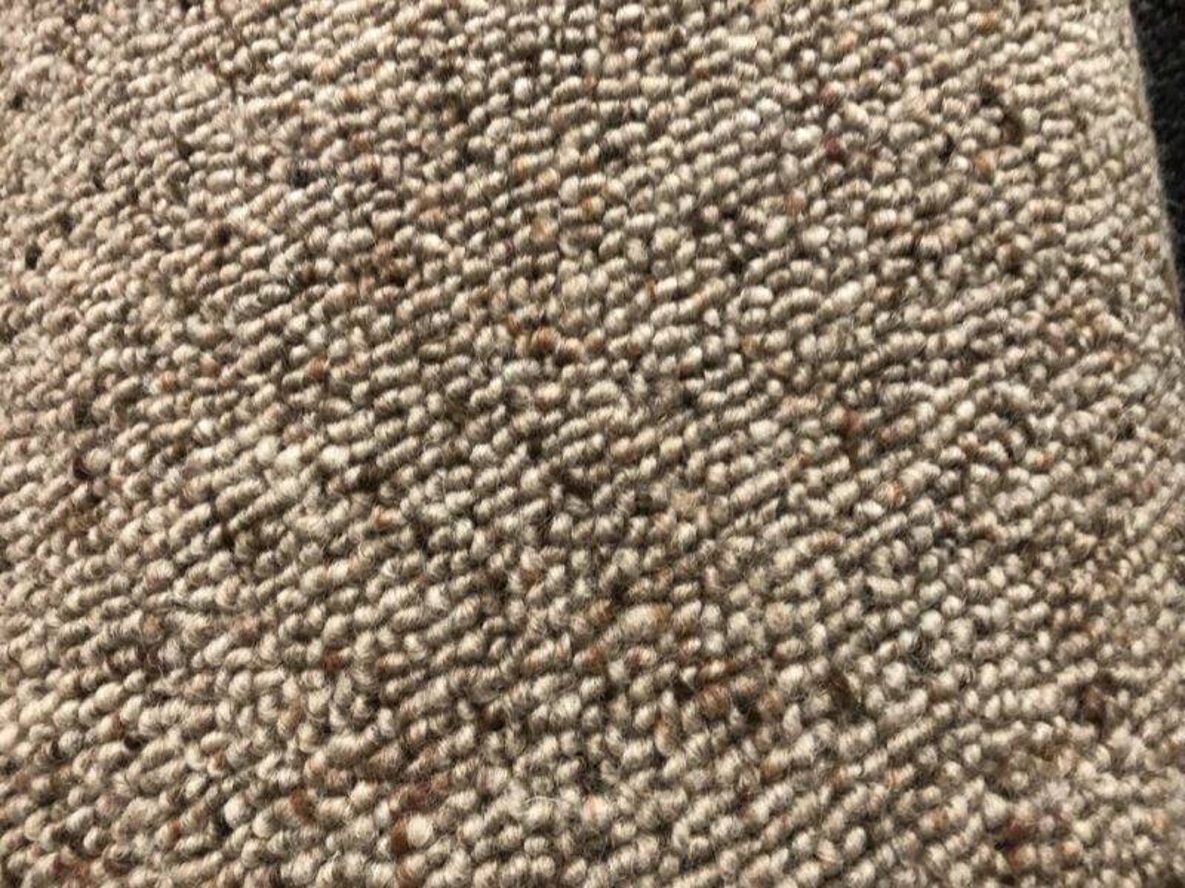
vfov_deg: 49.7
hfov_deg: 63.4
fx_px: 959
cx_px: 592
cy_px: 444
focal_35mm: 28
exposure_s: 1/17
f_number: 1.8
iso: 80
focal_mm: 3.99
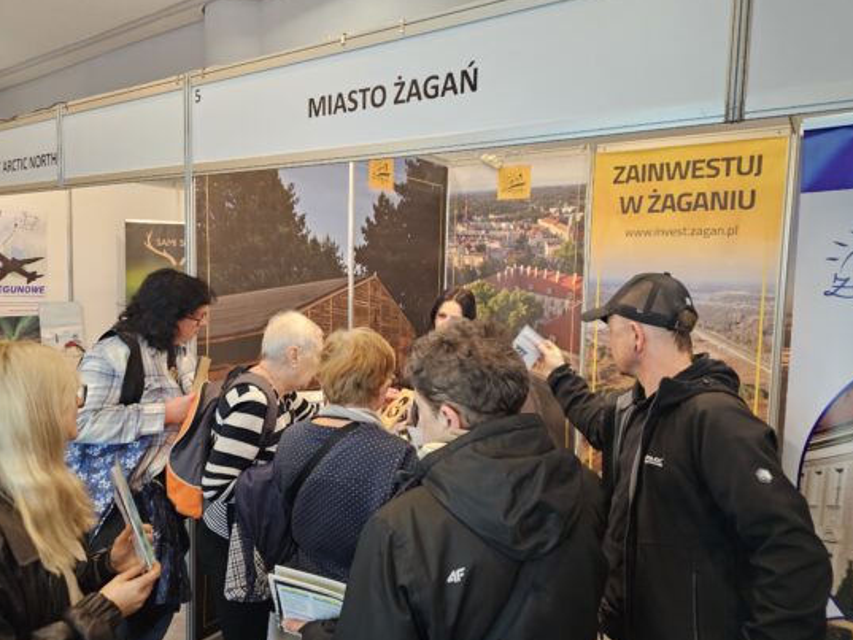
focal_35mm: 24
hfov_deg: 71.6
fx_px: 592
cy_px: 324
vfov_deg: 56.8
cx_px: 419
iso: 1000
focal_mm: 6.3
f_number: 1.7
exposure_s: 1/100
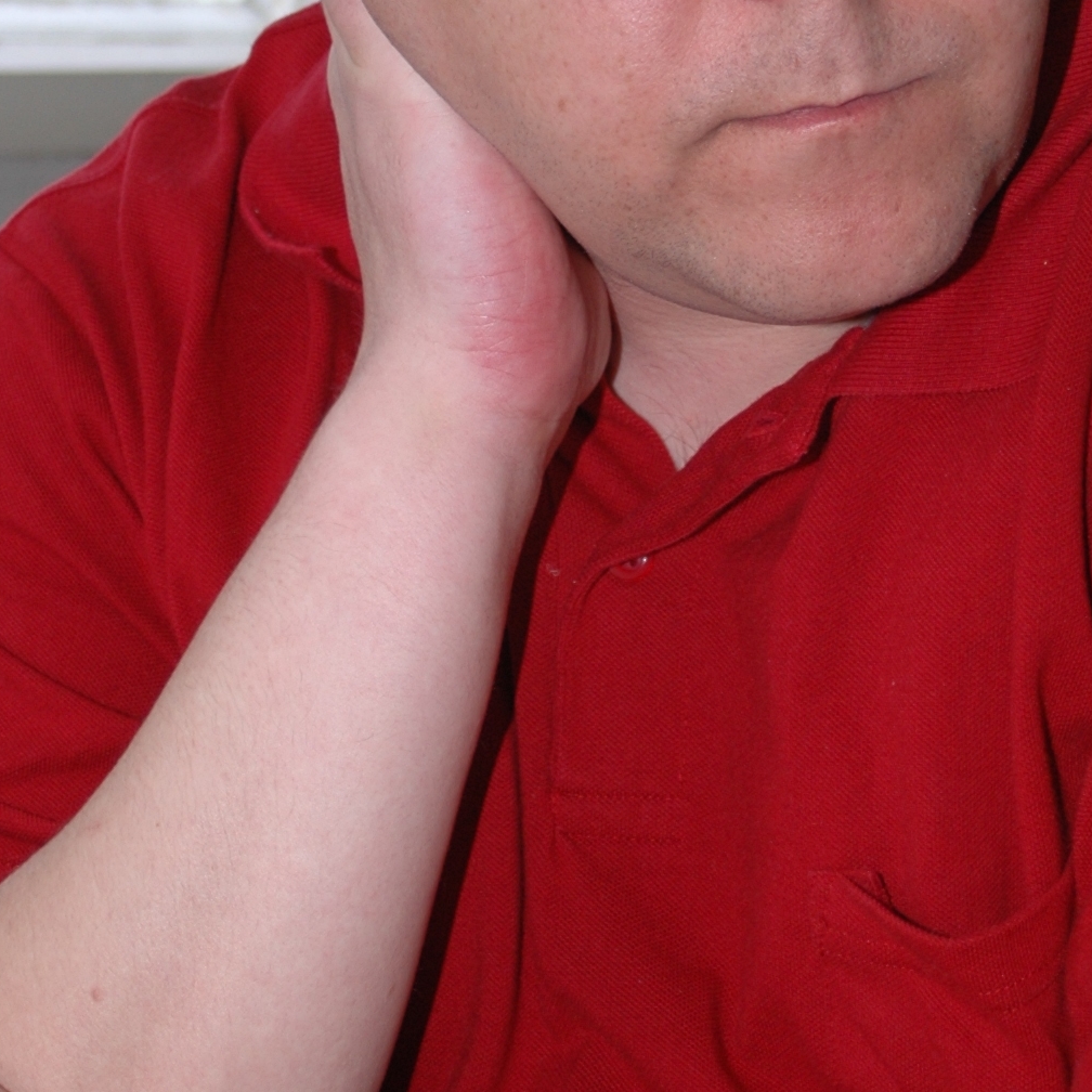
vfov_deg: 11.5
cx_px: 757
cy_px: 295
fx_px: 5425
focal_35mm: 152
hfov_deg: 11.5
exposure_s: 1/60
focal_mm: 40
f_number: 5.3
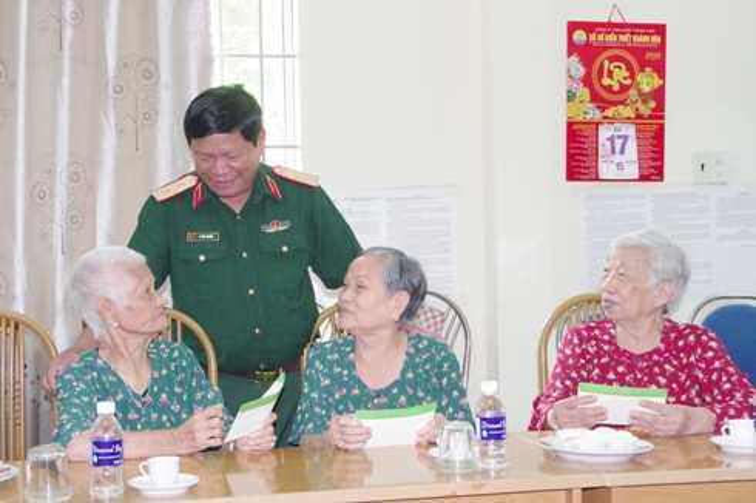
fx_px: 965
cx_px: 378
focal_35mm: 46
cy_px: 252
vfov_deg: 29.2
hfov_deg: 42.8
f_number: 5.6
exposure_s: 1/160
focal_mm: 31
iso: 6400
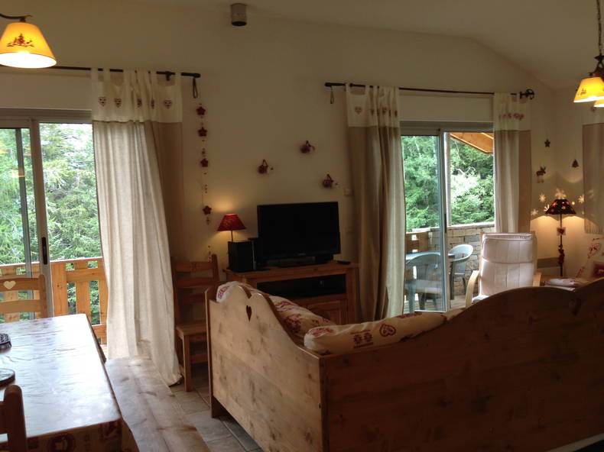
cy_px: 226
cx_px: 302
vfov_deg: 42.9
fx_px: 576
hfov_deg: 55.4
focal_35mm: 33
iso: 64
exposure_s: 1/40
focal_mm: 4.13
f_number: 2.4
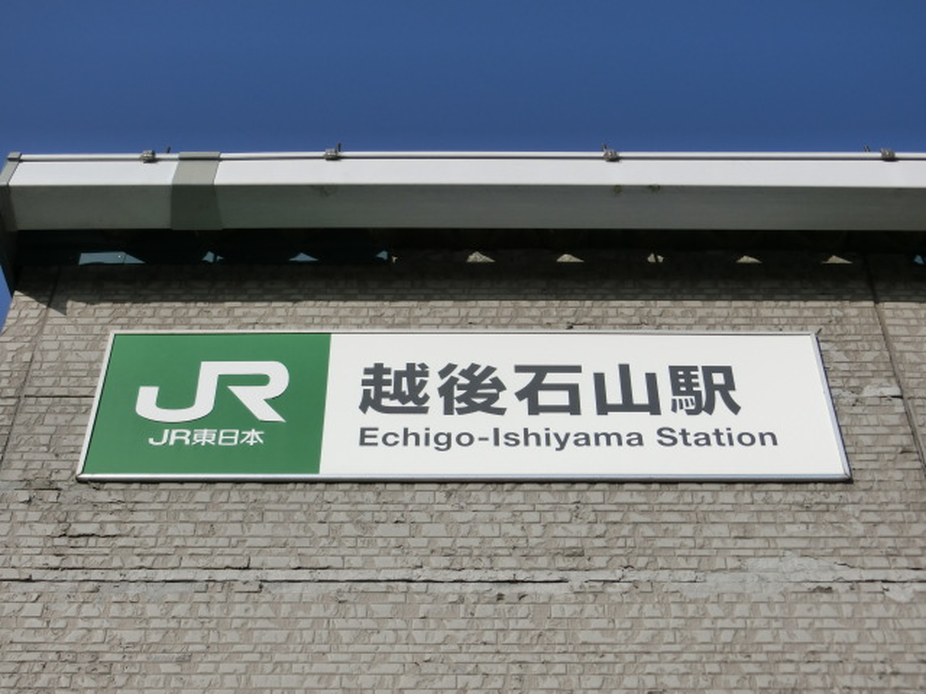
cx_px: 463
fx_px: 1391
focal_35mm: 52
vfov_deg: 28.0
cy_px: 347
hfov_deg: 36.8
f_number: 9.4
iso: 80
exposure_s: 1/250
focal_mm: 9.3
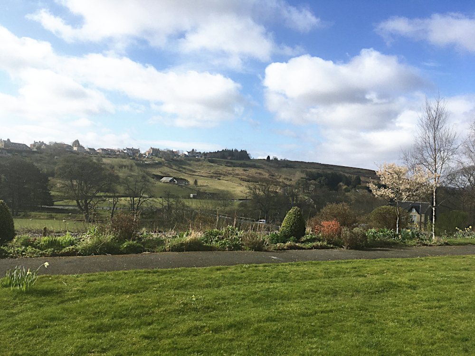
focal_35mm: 29
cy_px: 178
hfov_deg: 61.7
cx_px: 238
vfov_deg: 48.2
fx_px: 398
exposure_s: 1/1603
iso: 25
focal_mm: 4.15
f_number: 2.2
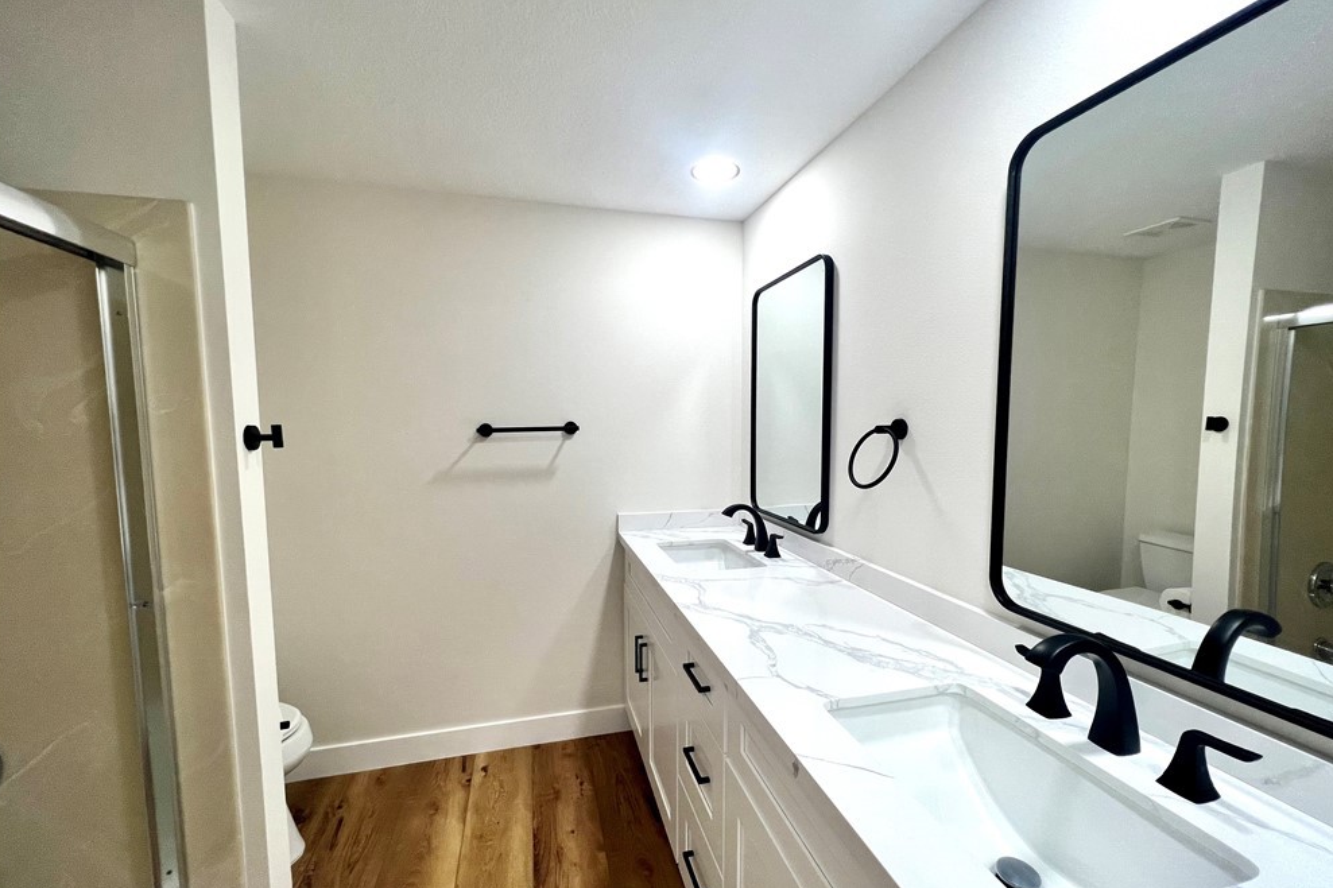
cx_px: 678
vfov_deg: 81.1
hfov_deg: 104.3
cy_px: 473
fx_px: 518
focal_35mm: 14
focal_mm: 1.57
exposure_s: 1/120
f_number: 1.8
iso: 80
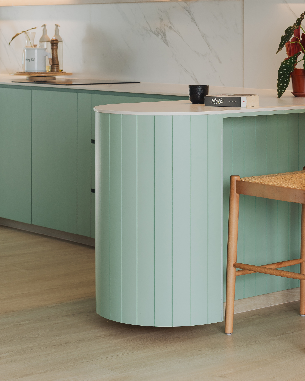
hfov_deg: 15.6
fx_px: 1106
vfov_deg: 19.1
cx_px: 243
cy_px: 6
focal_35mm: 98
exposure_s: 1/2
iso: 100
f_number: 6.3
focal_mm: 50
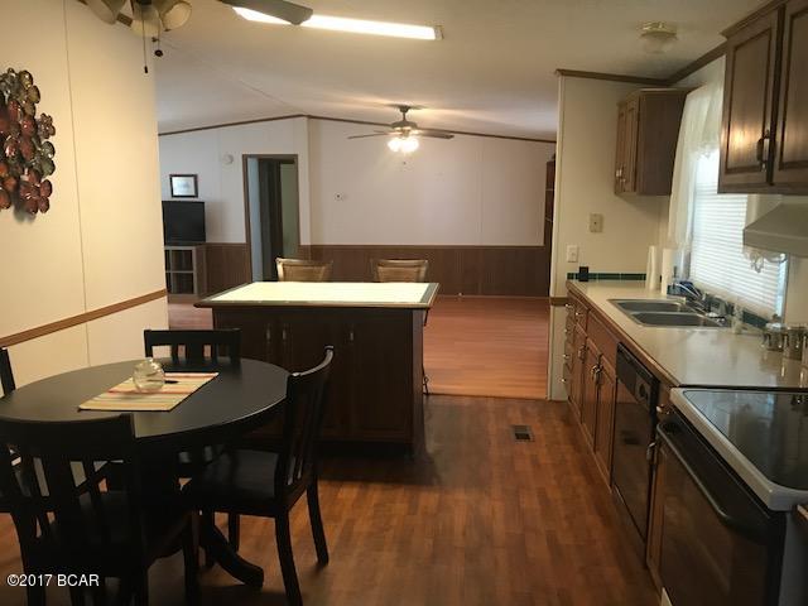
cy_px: 303
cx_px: 404
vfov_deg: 49.7
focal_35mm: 28
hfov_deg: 63.4
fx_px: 654
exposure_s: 1/15
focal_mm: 3.99
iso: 80
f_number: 1.8
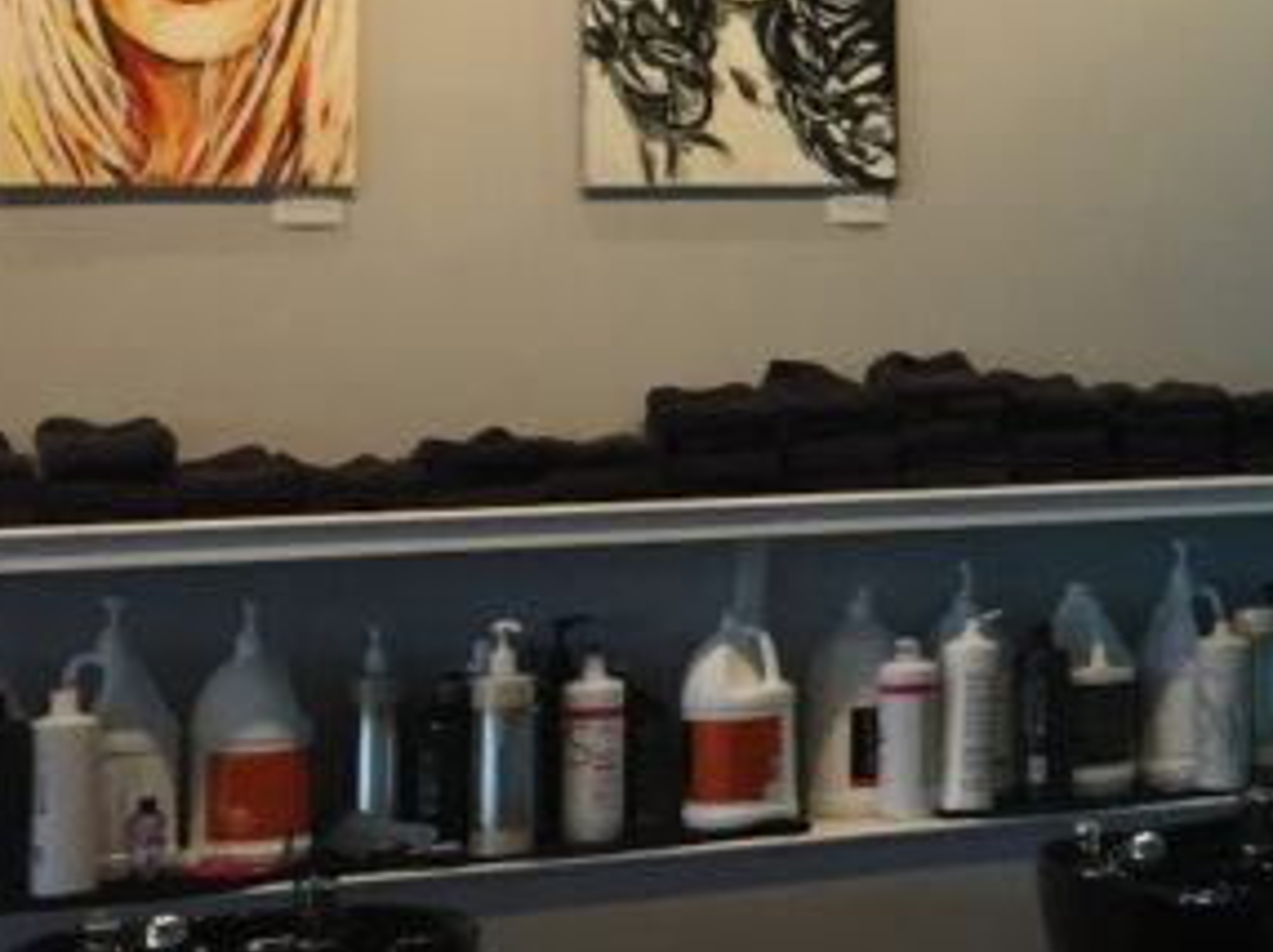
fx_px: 3821
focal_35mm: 104
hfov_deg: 17.7
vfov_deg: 14.0
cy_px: -9
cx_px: 1678
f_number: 2.2
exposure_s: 1/30
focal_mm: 4.15
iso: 32
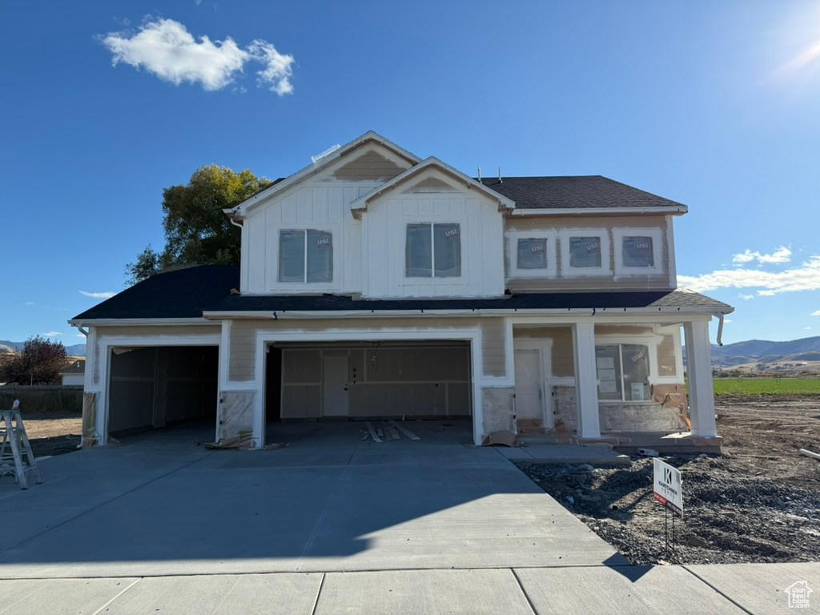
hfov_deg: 71.6
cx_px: 410
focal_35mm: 24
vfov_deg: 56.8
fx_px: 569
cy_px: 308
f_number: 1.78
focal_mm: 6.76
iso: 100
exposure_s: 1/5714
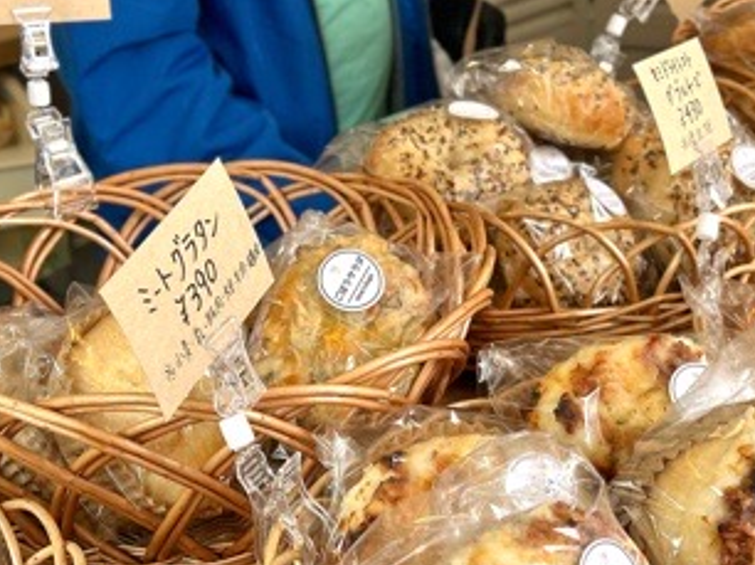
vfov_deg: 21.5
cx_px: 387
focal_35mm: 68
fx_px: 1482
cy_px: 363
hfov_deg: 28.6
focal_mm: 5.7
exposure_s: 1/422
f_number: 1.5
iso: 50
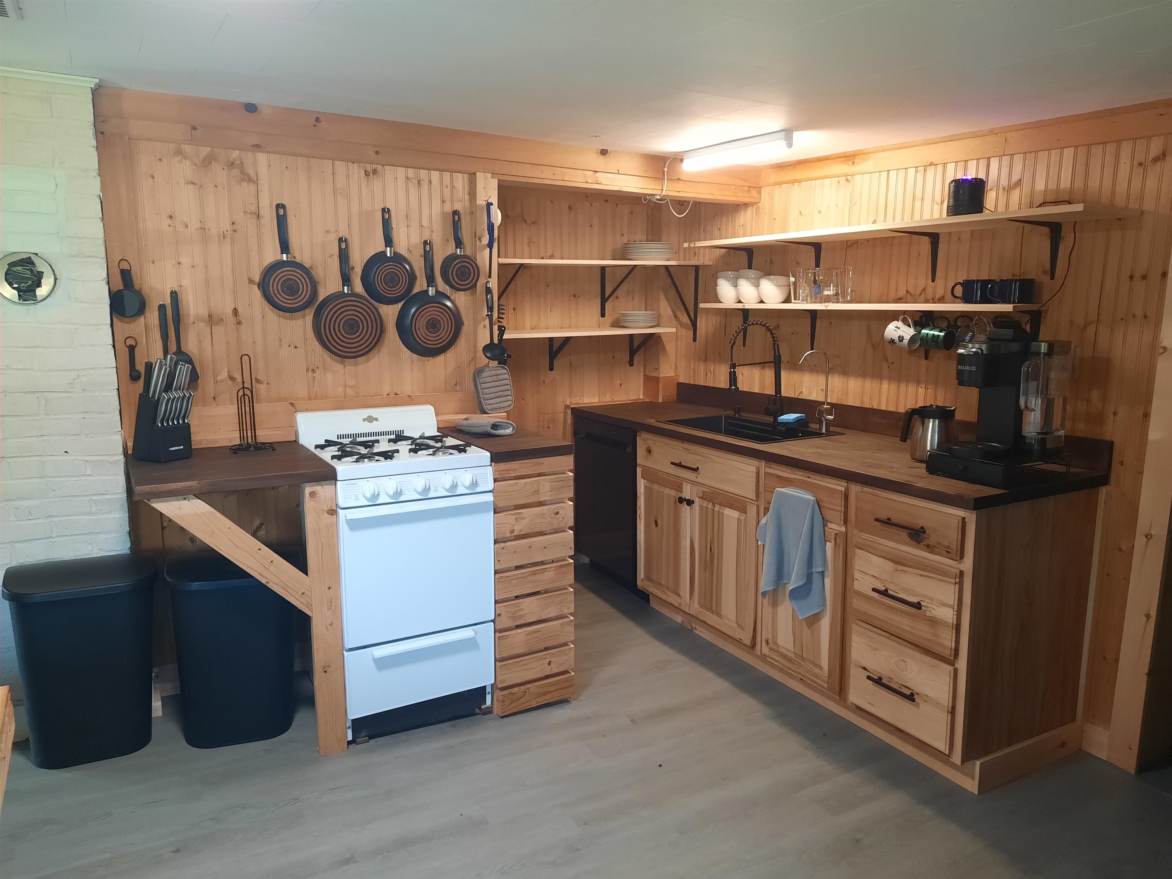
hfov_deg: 69.4
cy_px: 440
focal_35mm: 25
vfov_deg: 54.9
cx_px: 586
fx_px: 846
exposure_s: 1/40
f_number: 2
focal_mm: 4.6
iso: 320
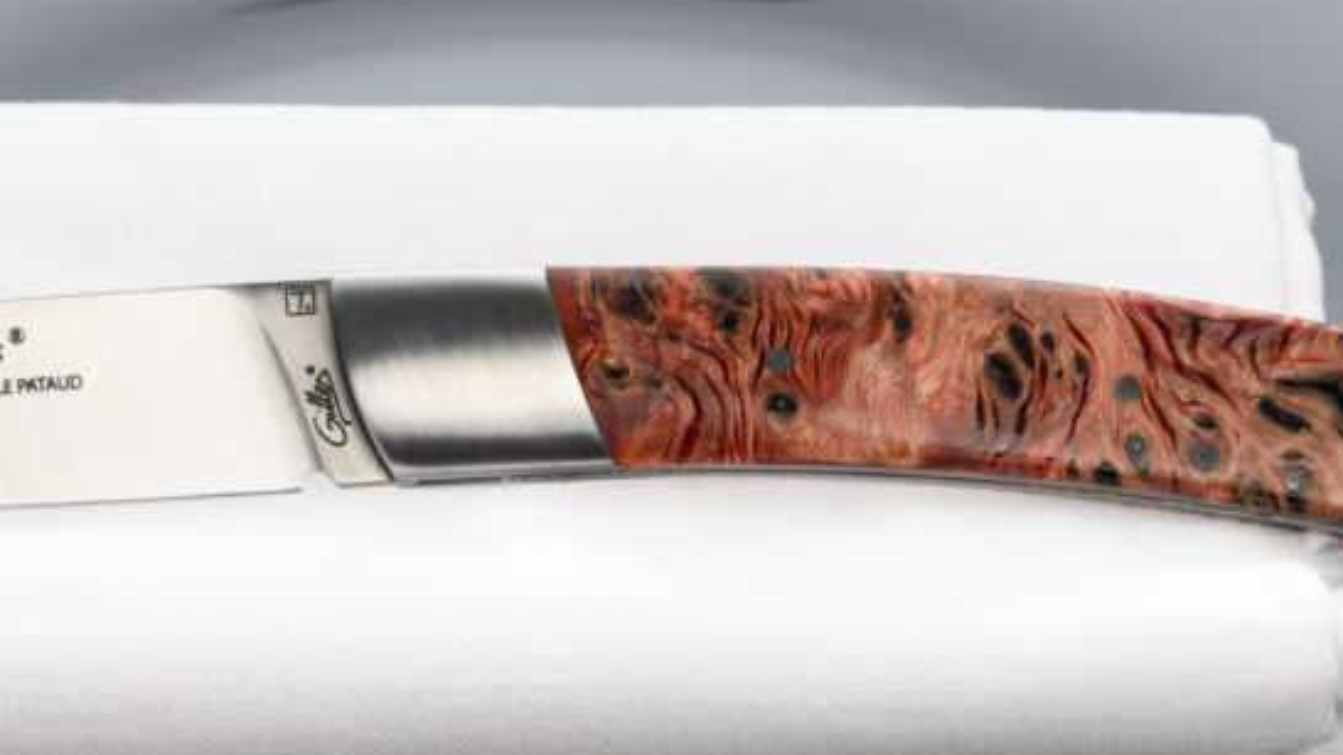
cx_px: 531
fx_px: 7050
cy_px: 435
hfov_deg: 10.9
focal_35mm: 198
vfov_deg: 6.1
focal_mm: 86
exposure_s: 1/60
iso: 100
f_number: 11
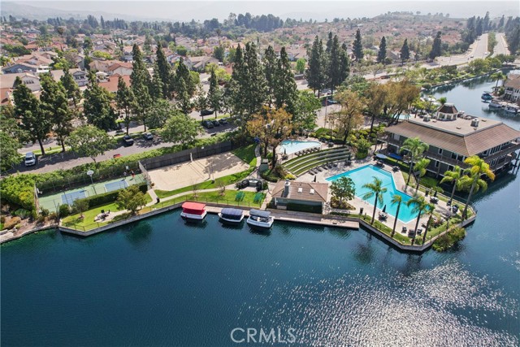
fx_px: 318
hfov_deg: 78.6
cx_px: 260
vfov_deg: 57.3
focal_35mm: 22
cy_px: 174
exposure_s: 1/1500
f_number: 2.8
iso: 130
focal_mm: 8.4
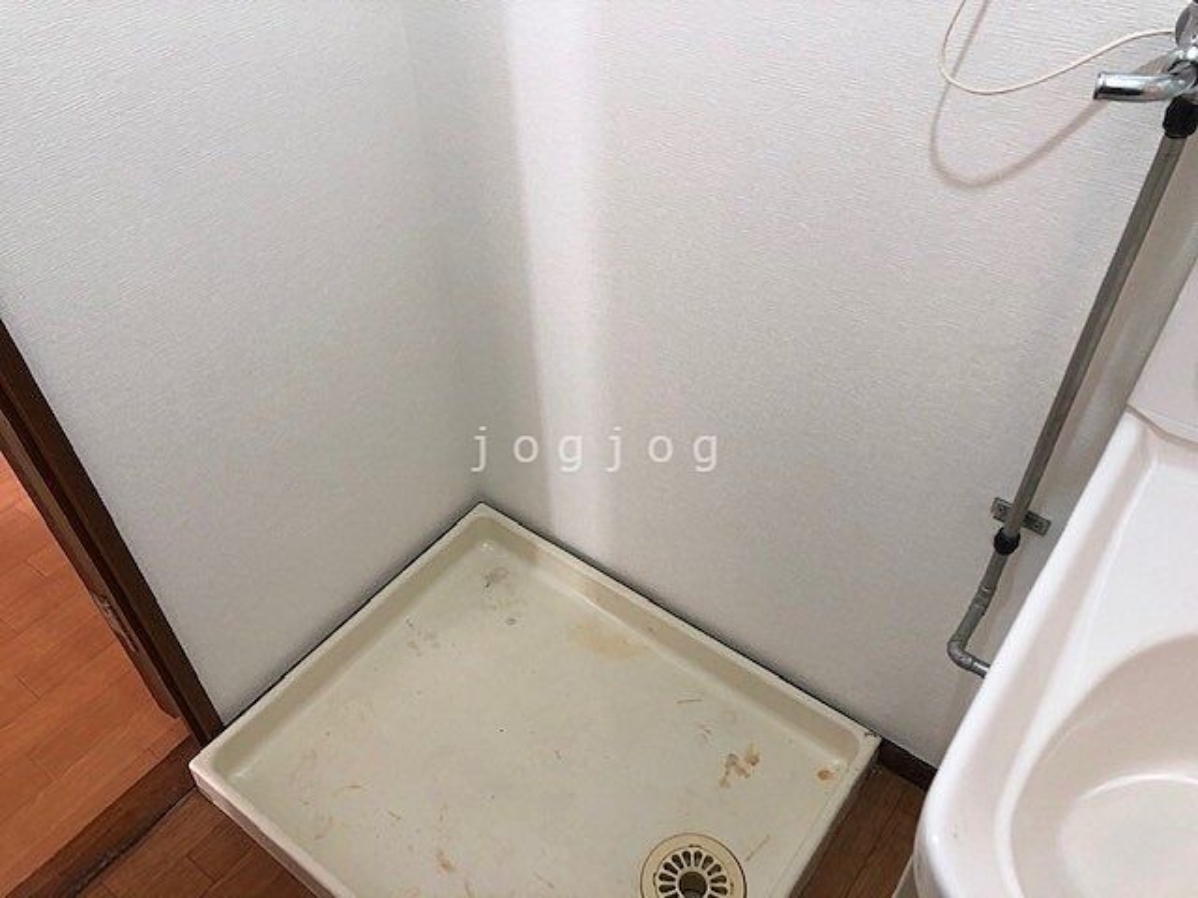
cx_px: 599
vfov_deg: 49.7
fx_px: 969
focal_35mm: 28
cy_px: 449
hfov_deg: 63.4
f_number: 1.8
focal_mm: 3.99
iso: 50
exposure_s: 1/17
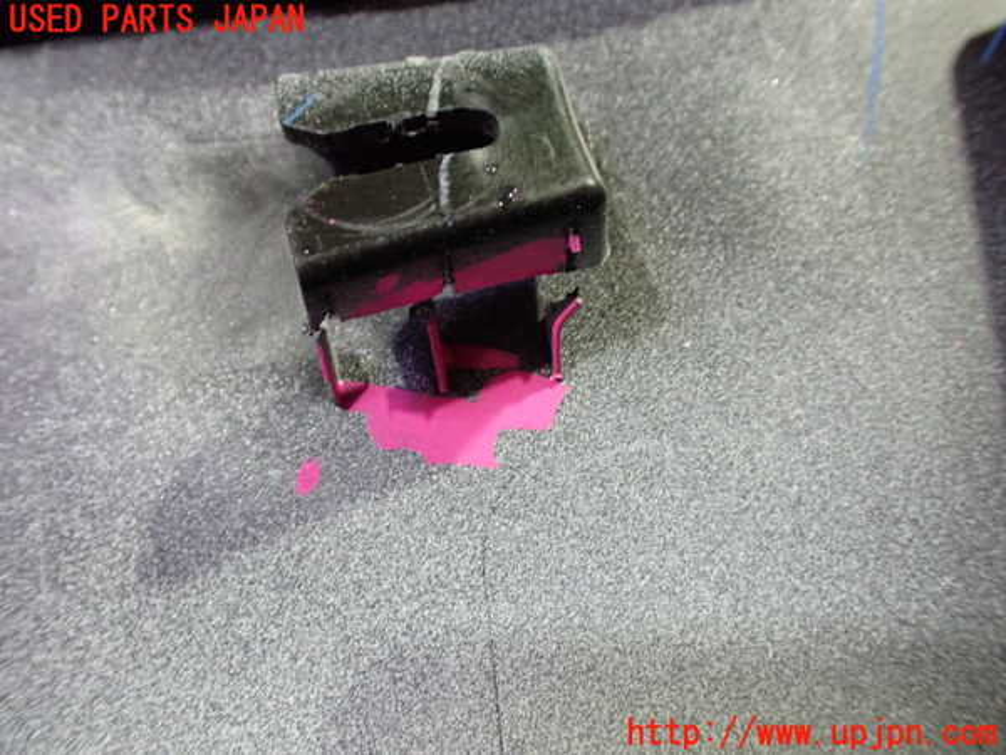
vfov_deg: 46.8
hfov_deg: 60.0
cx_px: 503
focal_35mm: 30
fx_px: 872
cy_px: 378
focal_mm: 5.4
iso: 800
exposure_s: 1/50
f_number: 2.3
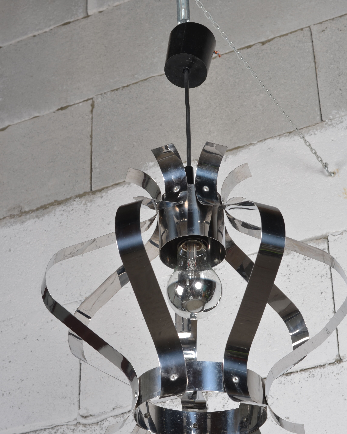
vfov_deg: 22.5
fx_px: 1091
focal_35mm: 85
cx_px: 174
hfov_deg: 18.1
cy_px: 244
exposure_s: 1/125
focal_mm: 50
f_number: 11
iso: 100
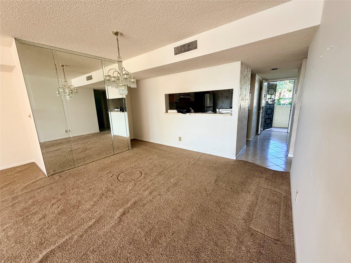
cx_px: 176
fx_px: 142
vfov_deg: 85.7
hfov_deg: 102.1
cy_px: 132
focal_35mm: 14
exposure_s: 1/121
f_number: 2.2
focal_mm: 2.22
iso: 320
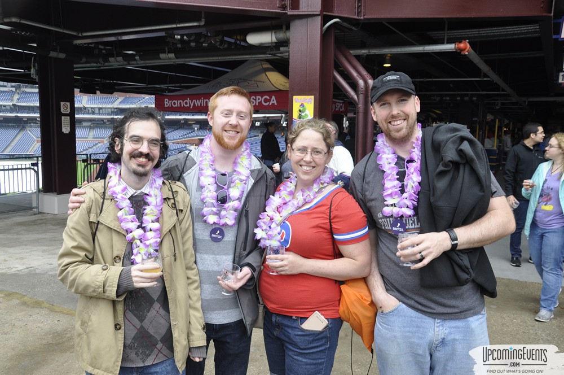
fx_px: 516
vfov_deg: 39.9
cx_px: 282
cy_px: 188
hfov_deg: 57.3
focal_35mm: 33
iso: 400
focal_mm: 22
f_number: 8
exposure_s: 1/60
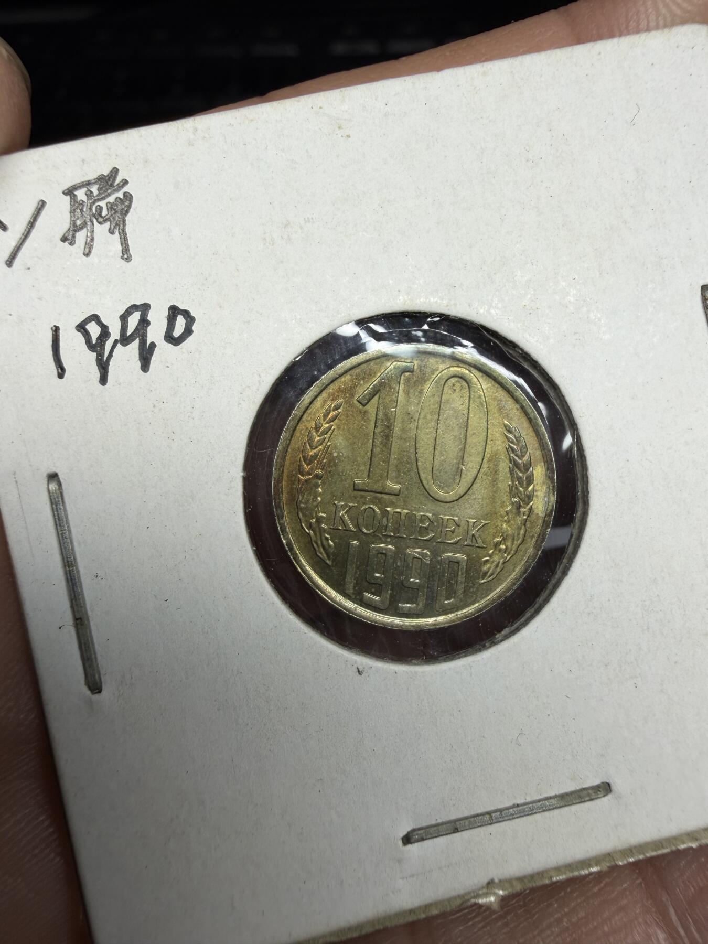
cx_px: 354
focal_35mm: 26
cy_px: 472
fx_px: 709
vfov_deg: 67.3
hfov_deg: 53.1
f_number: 2.2
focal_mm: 2.22
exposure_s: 1/353
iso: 50
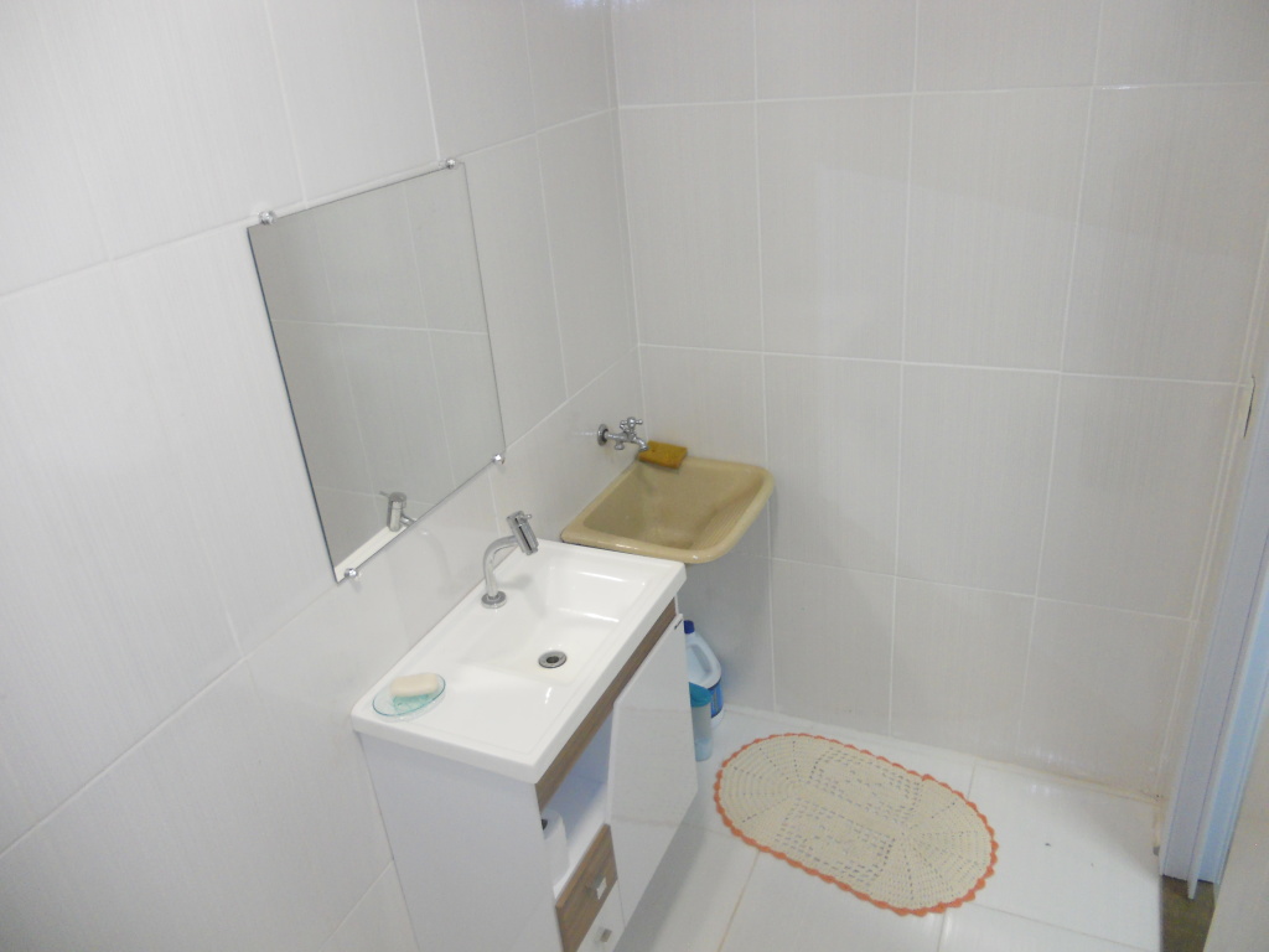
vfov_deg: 51.4
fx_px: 990
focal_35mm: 27
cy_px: 476
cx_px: 634
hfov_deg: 65.3
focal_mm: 4.9
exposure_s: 1/30
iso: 250
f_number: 3.2
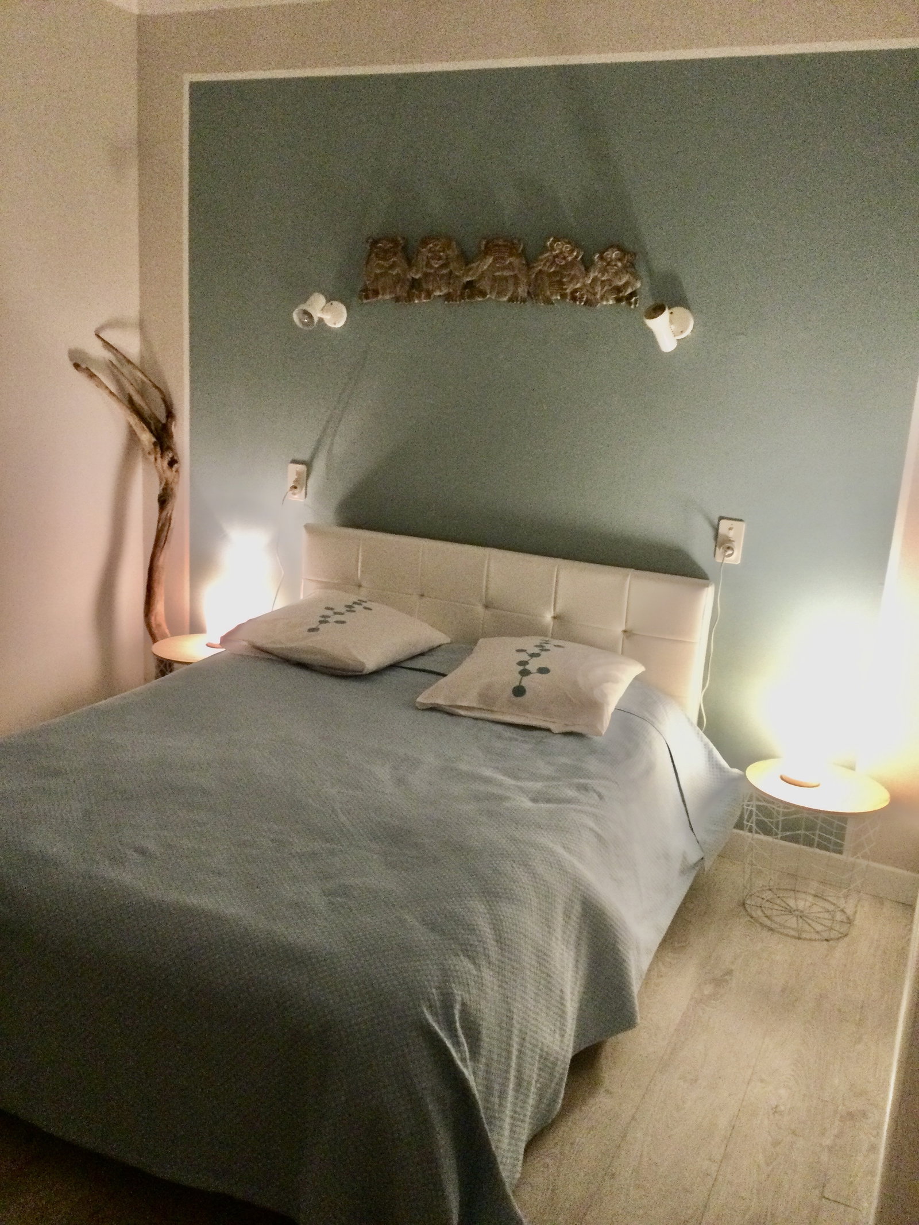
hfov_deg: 45.4
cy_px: 612
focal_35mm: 31
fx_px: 1097
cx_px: 460
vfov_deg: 58.3
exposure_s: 1/20
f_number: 2.4
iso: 200
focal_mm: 3.3
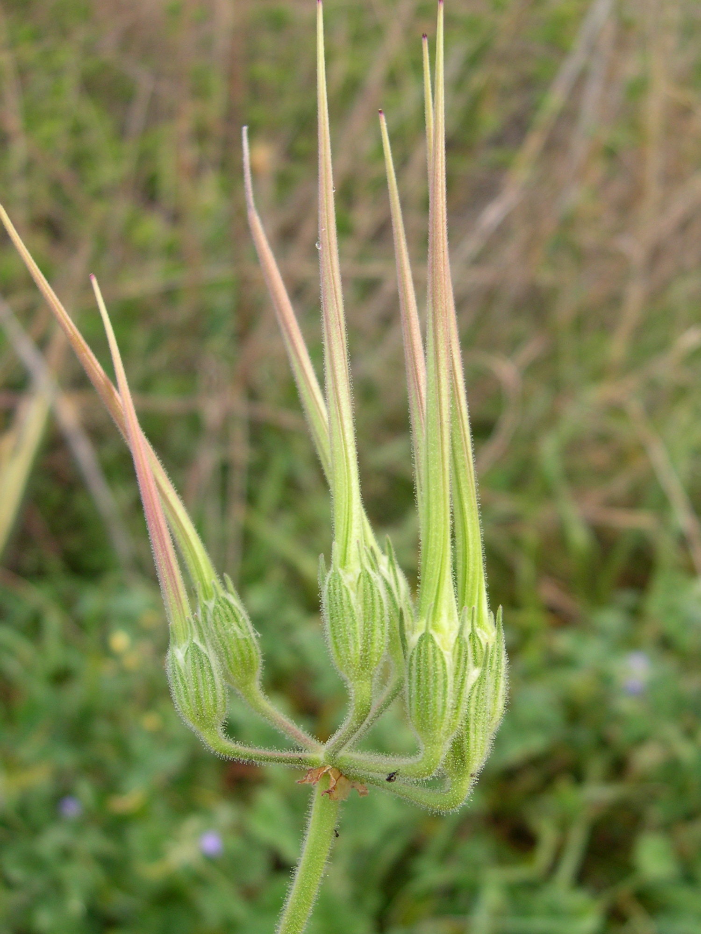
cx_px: 350
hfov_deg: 37.7
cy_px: 467
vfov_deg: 49.0
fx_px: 1026
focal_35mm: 38
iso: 100
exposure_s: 1/255
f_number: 2.8
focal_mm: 8
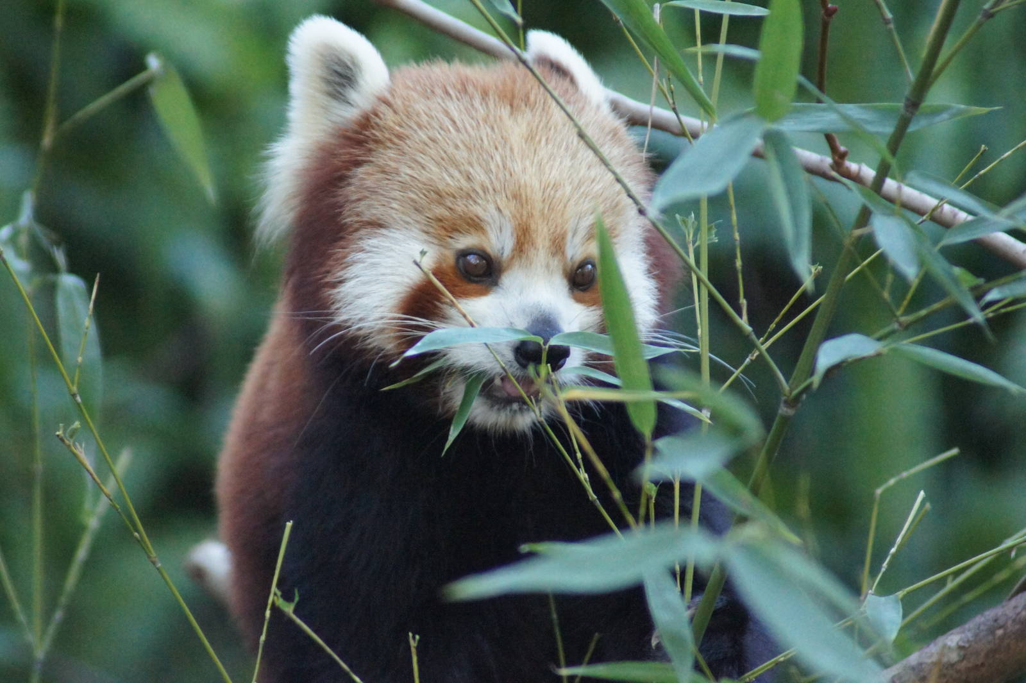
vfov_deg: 3.1
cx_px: 513
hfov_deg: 4.6
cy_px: 342
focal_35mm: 450
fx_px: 12818
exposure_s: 1/320
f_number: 5.6
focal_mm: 300
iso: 3200
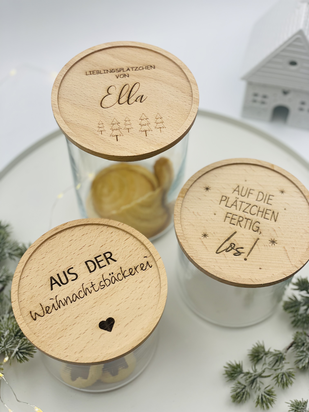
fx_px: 619
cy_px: 206
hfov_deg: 28.0
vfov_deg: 36.8
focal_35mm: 52
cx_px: 154
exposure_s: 1/104
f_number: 2
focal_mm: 6
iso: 25
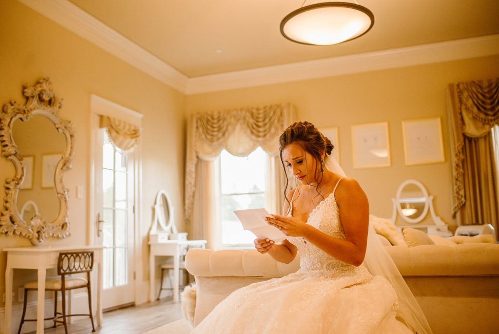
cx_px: 250
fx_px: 485
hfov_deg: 54.4
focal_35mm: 35
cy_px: 167
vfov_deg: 37.9
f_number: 1.8
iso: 1250
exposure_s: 1/320
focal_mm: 35
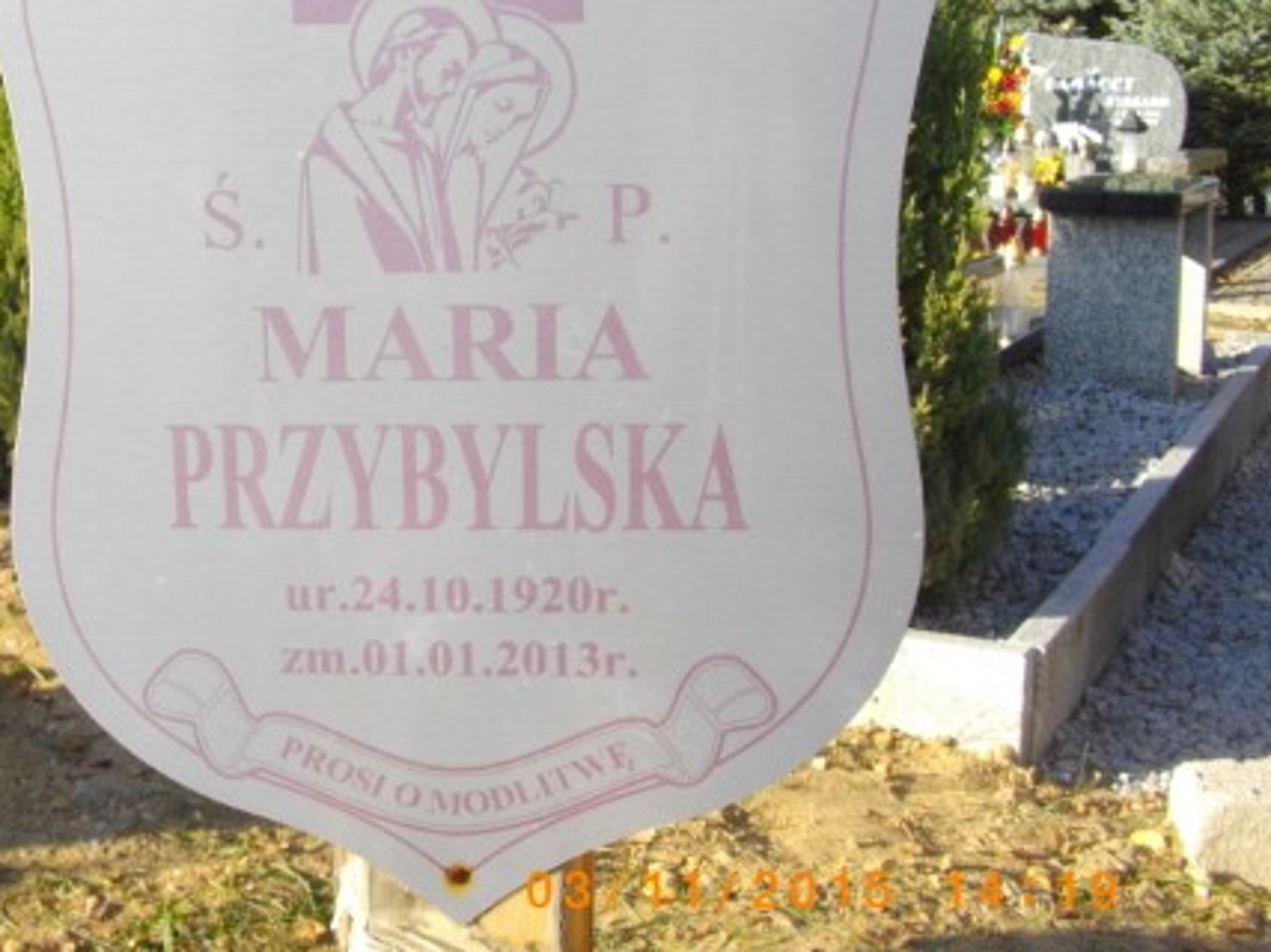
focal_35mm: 48
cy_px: 330
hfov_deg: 38.9
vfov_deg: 30.1
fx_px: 1762
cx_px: 360
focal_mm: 5.7
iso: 100
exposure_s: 1/160
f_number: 5.5
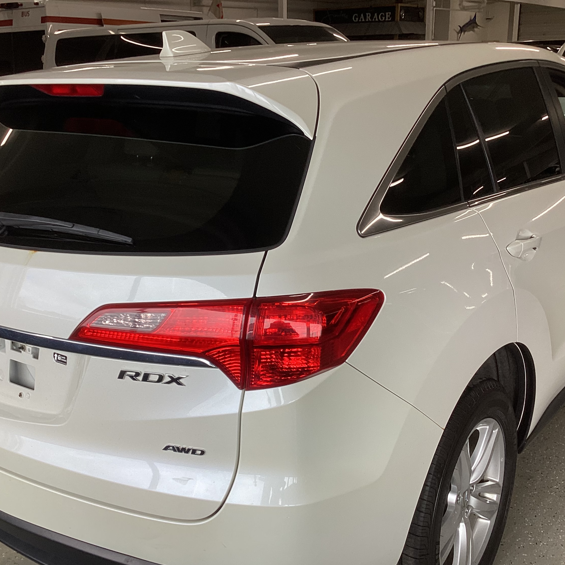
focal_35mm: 40
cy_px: 309
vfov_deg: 41.8
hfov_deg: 41.8
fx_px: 739
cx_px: 248
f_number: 2.4
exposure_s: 1/100
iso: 32
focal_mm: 3.3
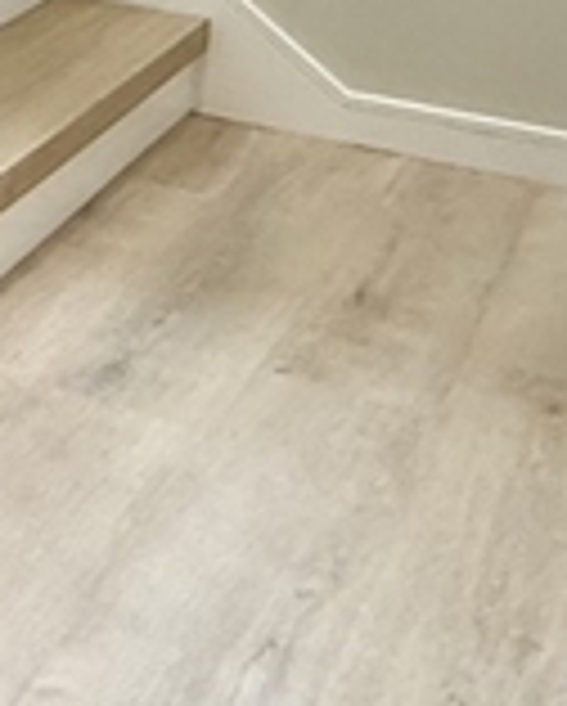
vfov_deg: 19.1
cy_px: -319
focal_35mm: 89
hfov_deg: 12.1
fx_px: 1863
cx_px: -963
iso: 250
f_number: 2.2
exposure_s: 1/60
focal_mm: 2.22
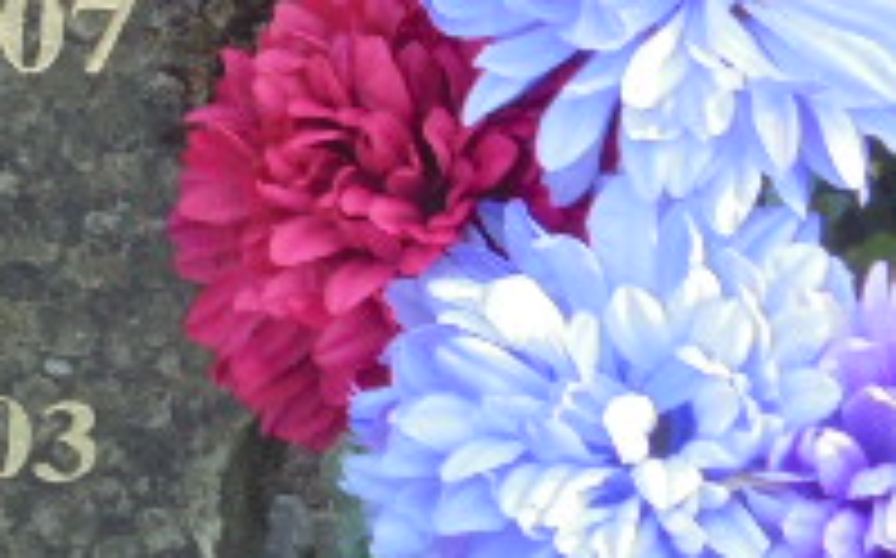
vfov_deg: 5.2
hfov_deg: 8.2
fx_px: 6075
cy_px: -36
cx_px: -468
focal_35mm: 249
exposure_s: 1/60
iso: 100
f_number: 6.1
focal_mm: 13.1
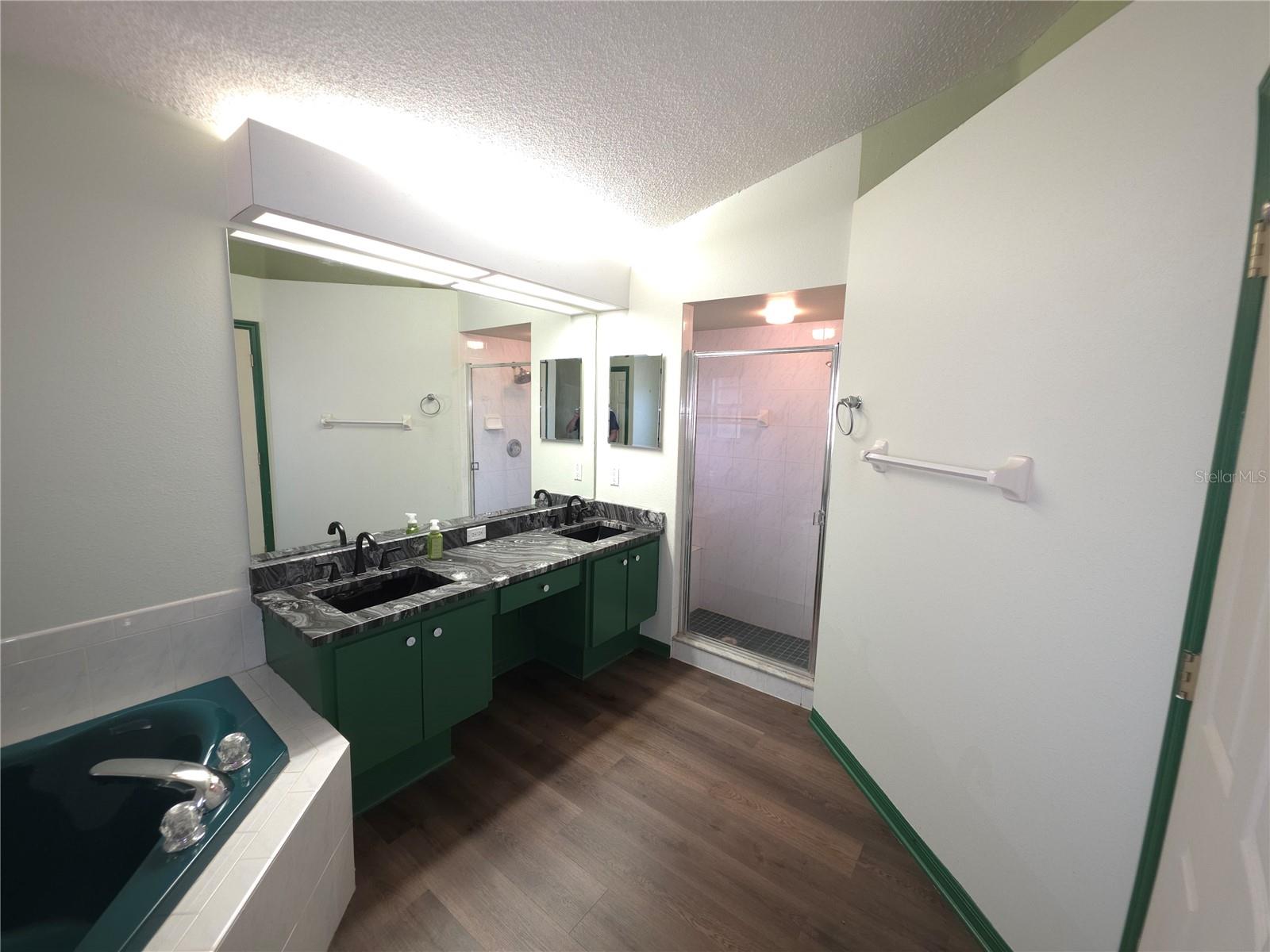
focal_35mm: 13
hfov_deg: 106.2
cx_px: 635
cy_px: 476
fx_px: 477
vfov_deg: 89.9
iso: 80
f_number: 1.9
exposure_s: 1/10
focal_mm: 2.2
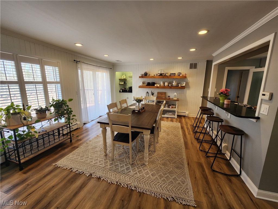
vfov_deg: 89.9
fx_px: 104
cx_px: 139
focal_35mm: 13
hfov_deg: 106.2
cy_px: 104
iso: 100
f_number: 2.2
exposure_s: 1/60
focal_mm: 2.2
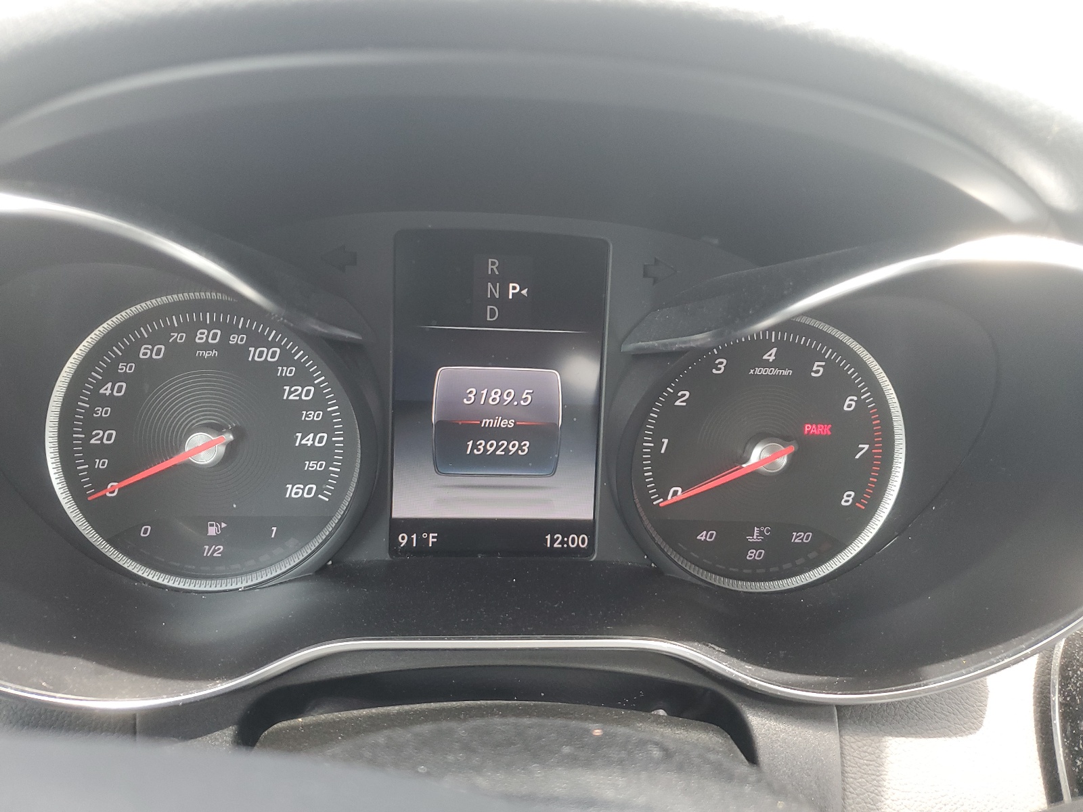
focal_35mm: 26
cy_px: 406
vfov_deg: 53.1
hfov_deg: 67.3
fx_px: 813
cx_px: 542
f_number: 1.5
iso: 78
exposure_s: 1/120
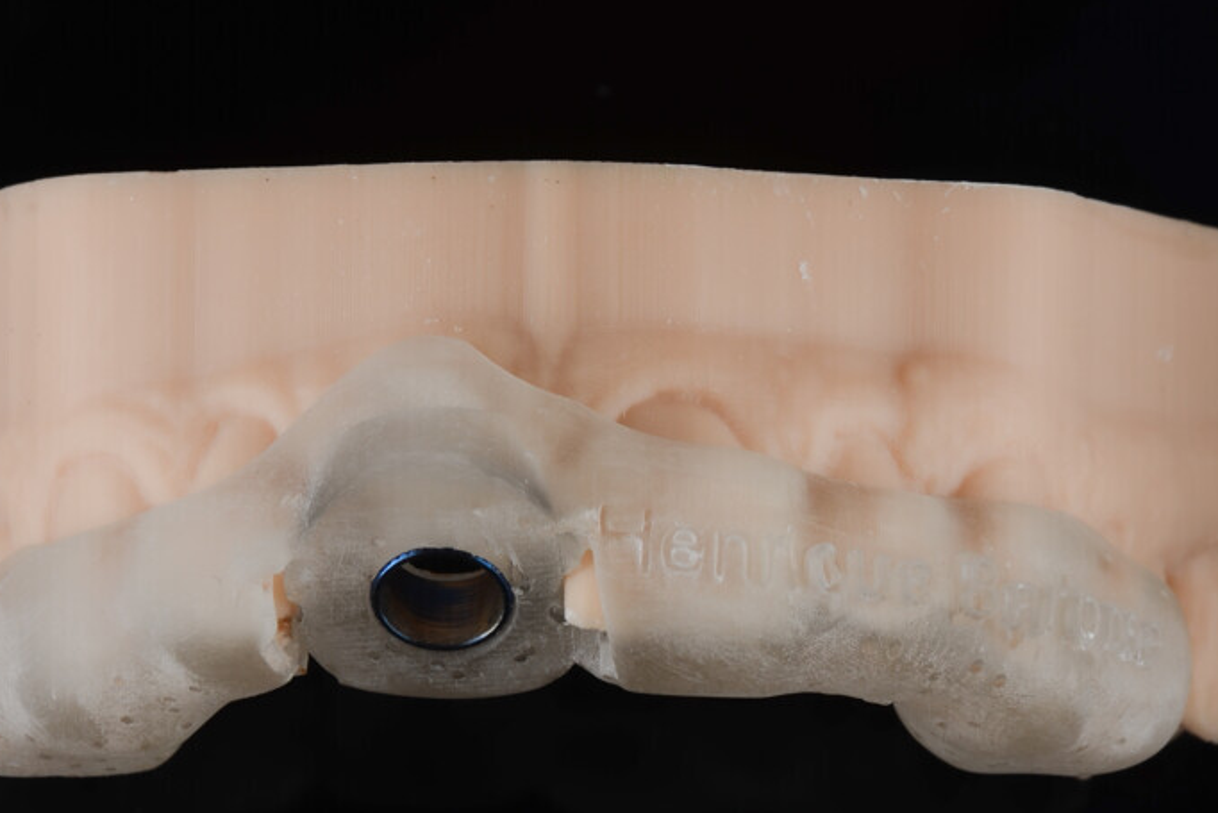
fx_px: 7061
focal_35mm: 209
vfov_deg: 6.6
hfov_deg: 9.9
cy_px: 500
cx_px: 582
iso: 100
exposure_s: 1/125
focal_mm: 105
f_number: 22
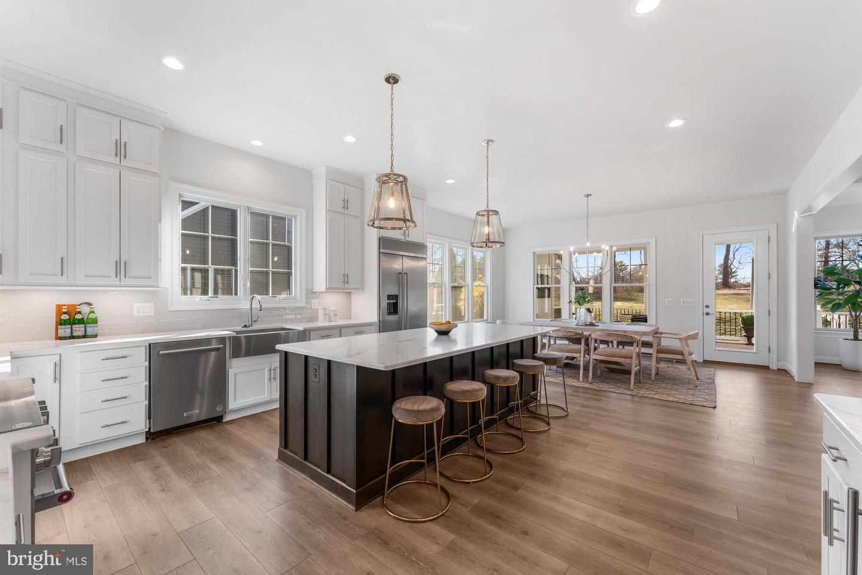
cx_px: 431
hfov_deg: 104.3
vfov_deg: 81.2
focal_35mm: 14
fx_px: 335
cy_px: 288
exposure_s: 1/25
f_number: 8
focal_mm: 14
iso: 640
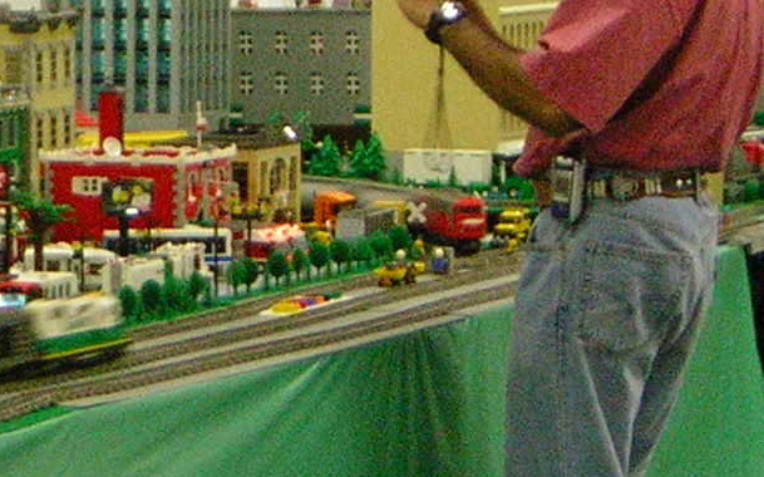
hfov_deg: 6.9
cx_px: -104
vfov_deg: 4.4
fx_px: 6264
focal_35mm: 301
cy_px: 221
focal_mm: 14.1
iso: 200
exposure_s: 1/3.9
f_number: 4.7
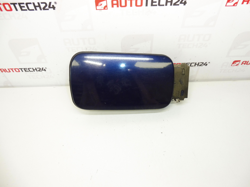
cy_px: 94
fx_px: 181
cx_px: 125
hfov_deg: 69.4
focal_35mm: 25
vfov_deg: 54.9
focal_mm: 4.4
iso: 200
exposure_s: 1/60
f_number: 3.5
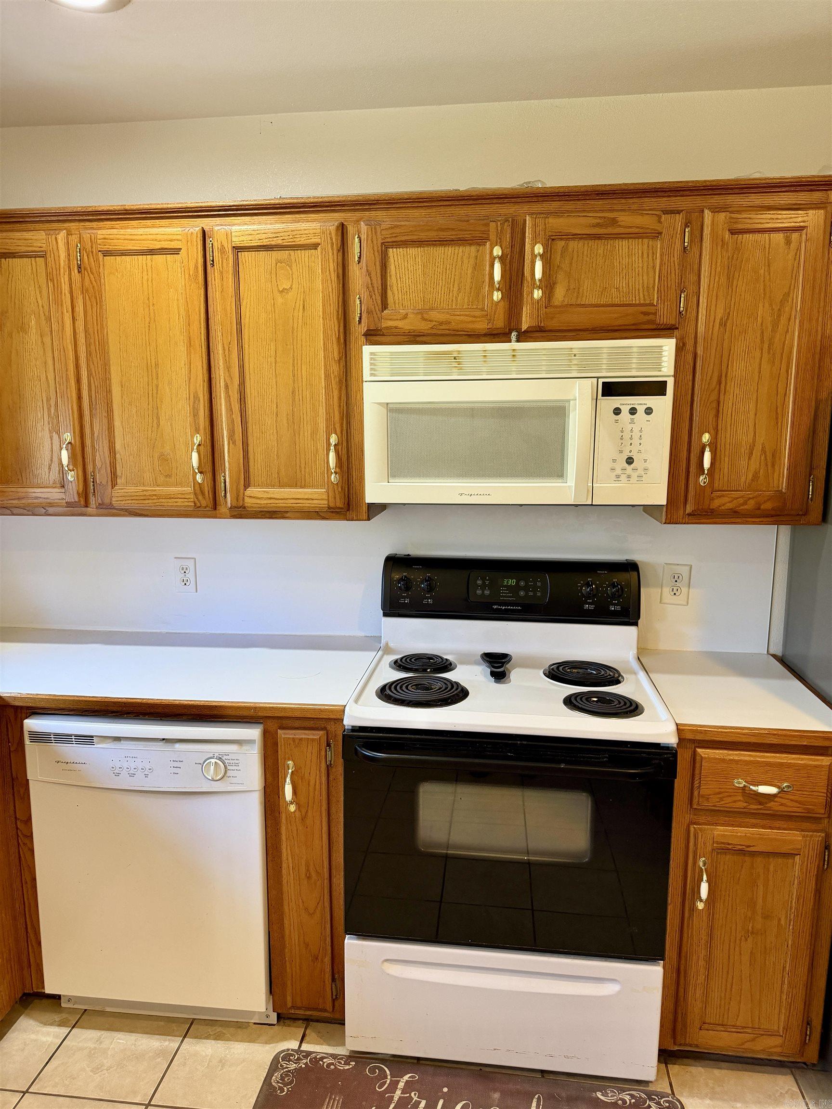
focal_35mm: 24
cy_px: 554
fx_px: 769
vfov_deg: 71.6
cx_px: 416
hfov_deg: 56.8
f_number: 1.78
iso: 250
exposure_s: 1/60
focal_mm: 6.76
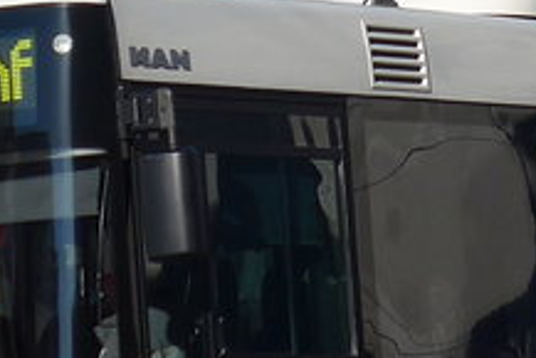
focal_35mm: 426
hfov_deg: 4.8
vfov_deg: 3.2
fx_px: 6347
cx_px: 551
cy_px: -126
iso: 80
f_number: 4.2
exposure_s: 1/1300
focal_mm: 15
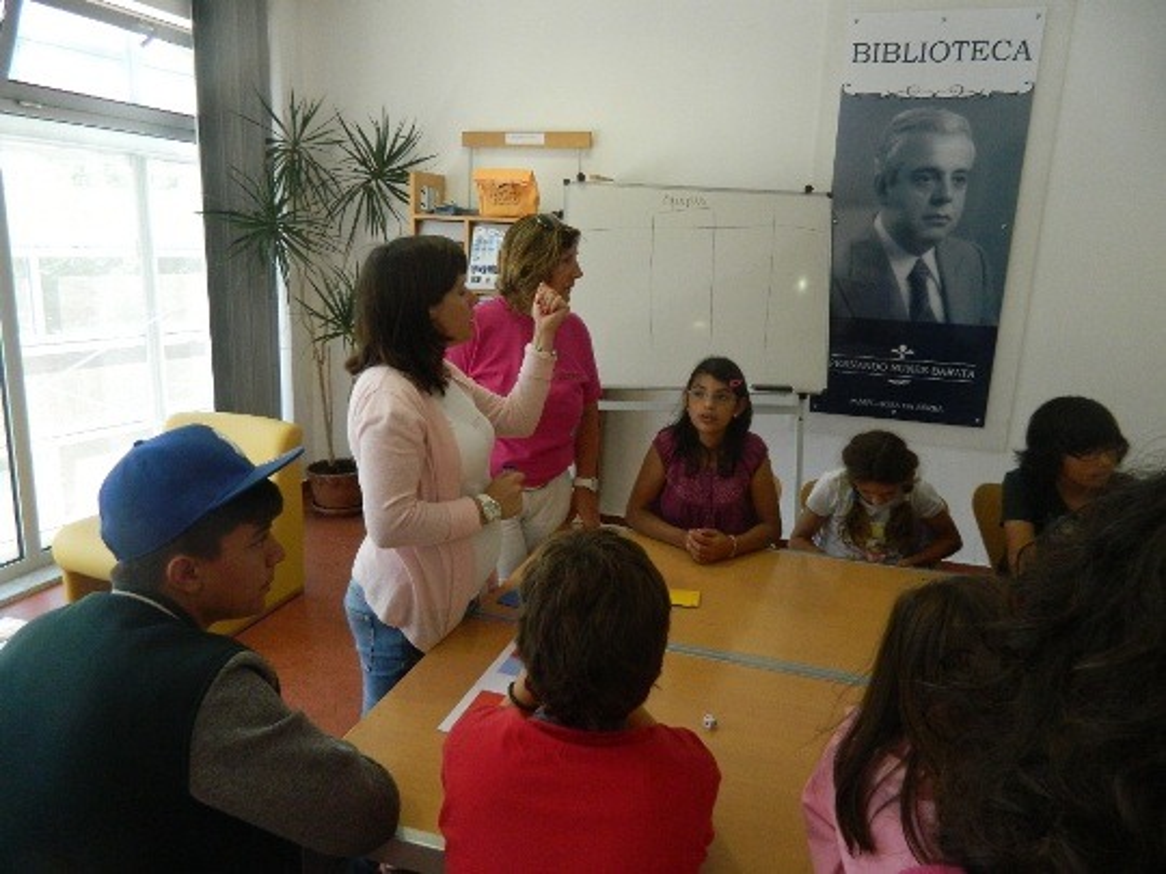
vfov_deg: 54.9
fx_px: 842
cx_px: 583
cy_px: 437
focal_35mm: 25
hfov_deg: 69.4
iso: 400
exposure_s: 1/125
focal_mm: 4.5
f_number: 3.1
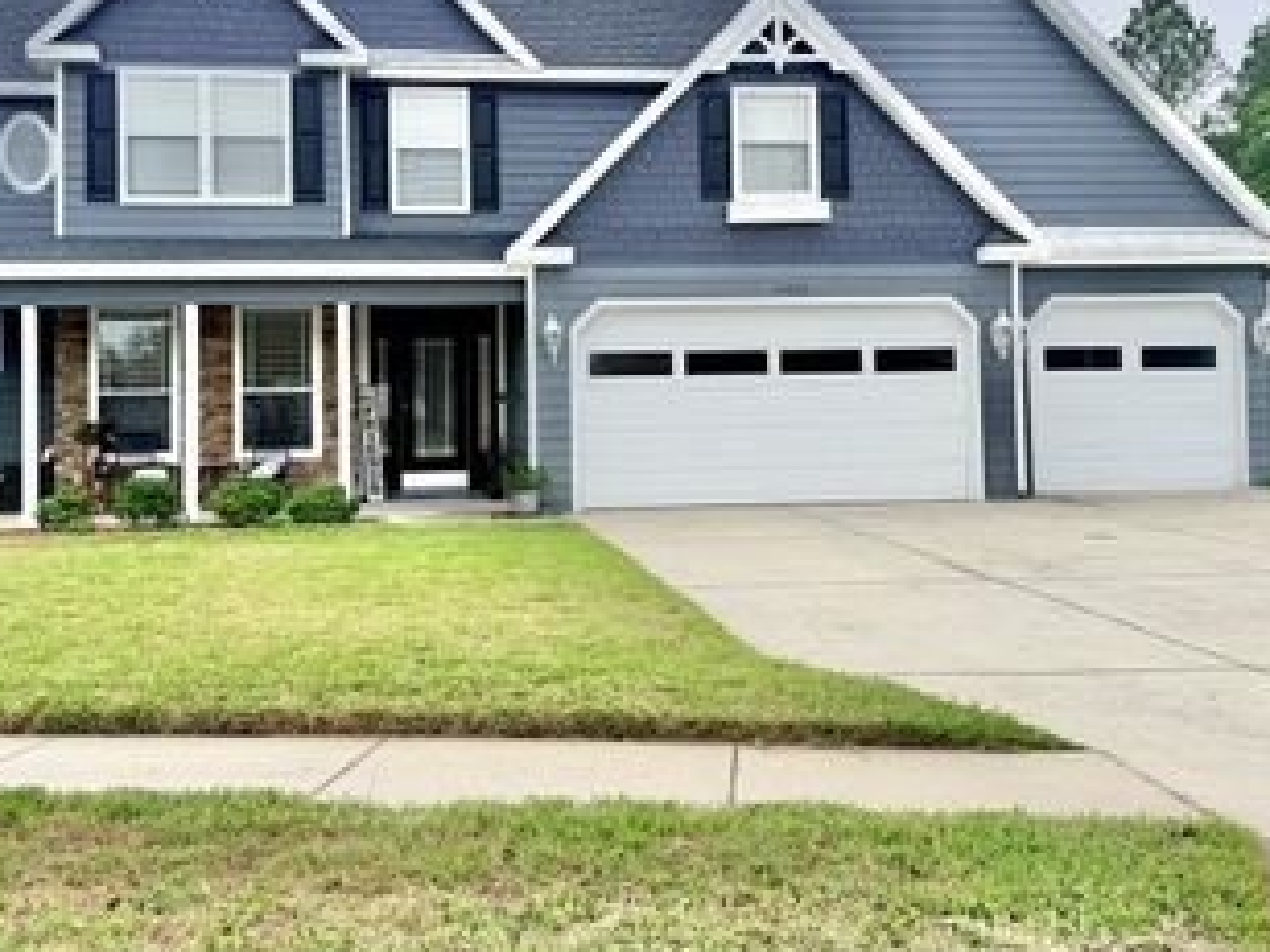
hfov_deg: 47.8
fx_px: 1431
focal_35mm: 39
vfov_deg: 36.6
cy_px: 352
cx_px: 598
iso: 80
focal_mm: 6.76
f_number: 1.78
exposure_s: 1/5714
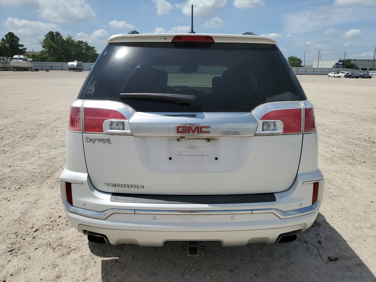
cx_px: 188
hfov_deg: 67.3
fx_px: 282
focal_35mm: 26
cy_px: 141
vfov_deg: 53.1
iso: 50
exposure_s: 1/10000
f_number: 1.5
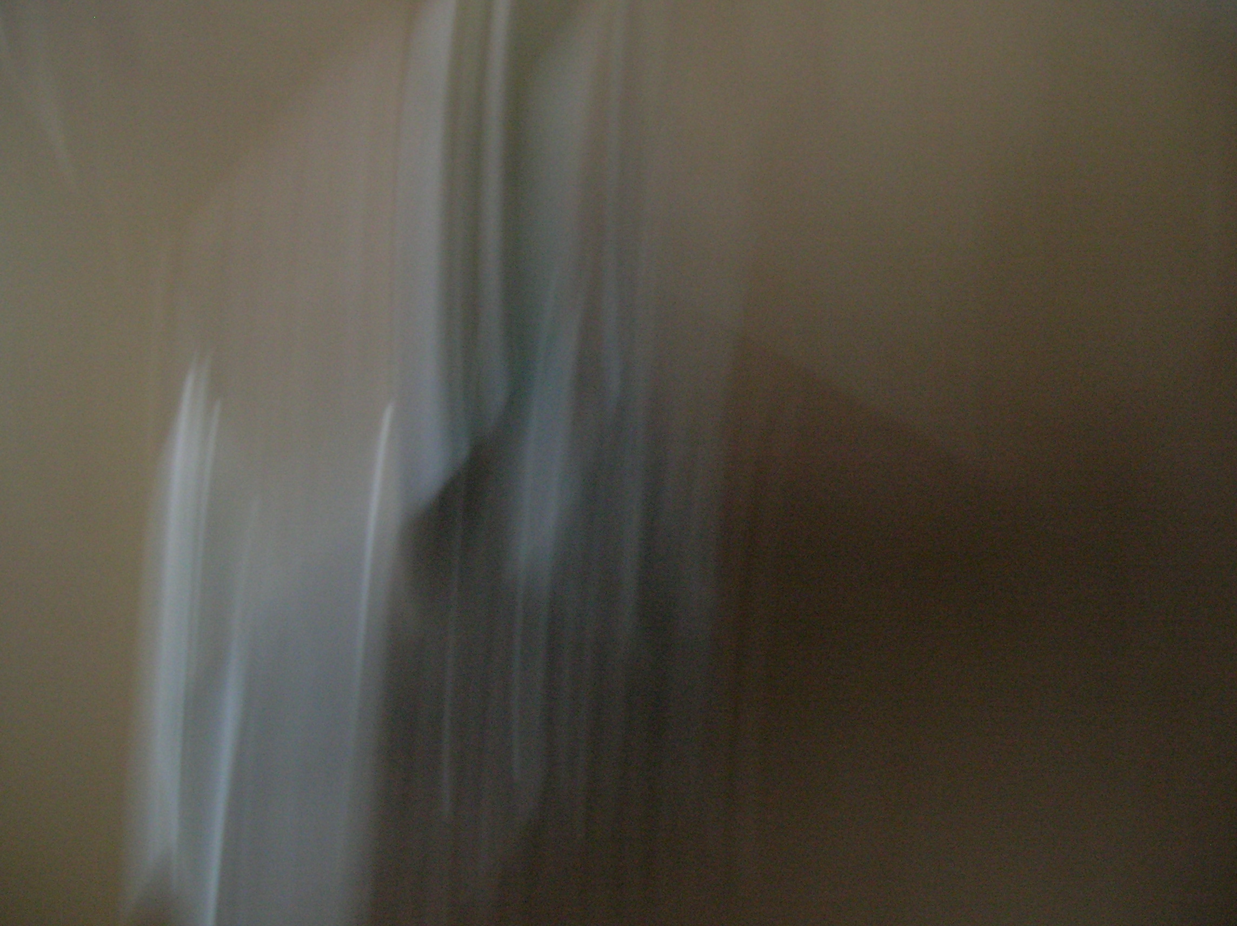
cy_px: 463
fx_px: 1214
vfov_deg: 41.7
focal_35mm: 34
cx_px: 618
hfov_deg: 54.0
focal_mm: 5.7
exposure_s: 1/17.6
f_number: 2.9
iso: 200
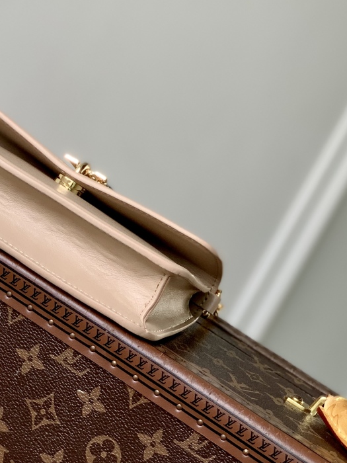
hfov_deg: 13.8
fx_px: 1430
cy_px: 67
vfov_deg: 18.1
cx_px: 93
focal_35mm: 107
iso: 32
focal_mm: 6
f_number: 2.4
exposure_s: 1/122
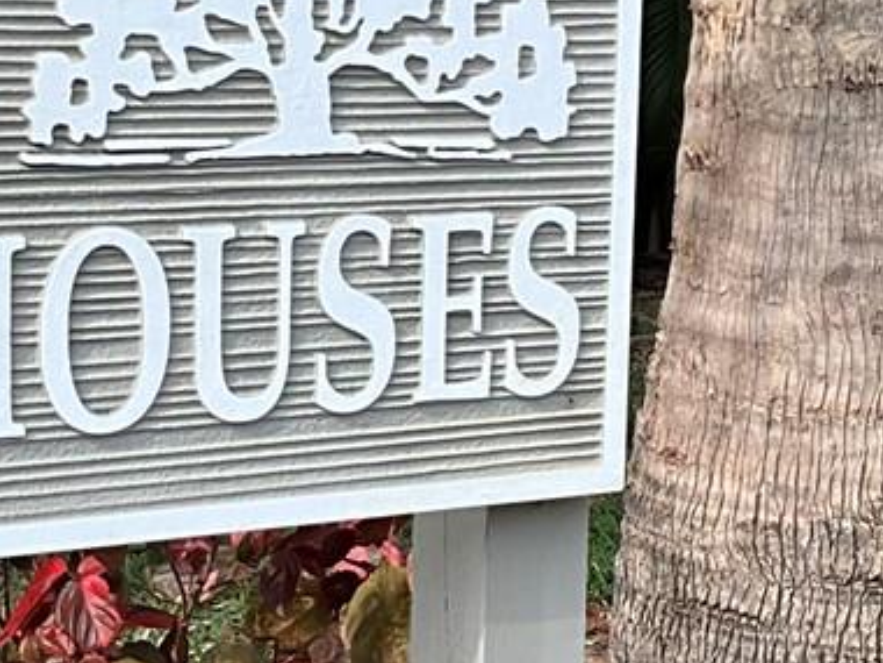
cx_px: 221
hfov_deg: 16.1
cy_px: 405
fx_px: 3112
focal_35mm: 122
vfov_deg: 12.1
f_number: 1.8
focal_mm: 3
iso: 25
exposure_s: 1/482
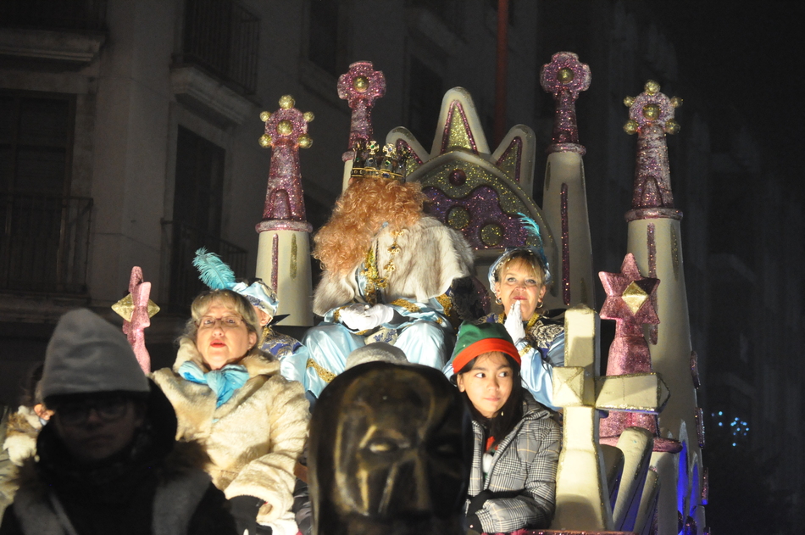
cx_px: 402
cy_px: 268
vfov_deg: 14.7
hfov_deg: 21.9
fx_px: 2077
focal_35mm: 93
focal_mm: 62
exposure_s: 1/125
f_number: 5.6
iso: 3200
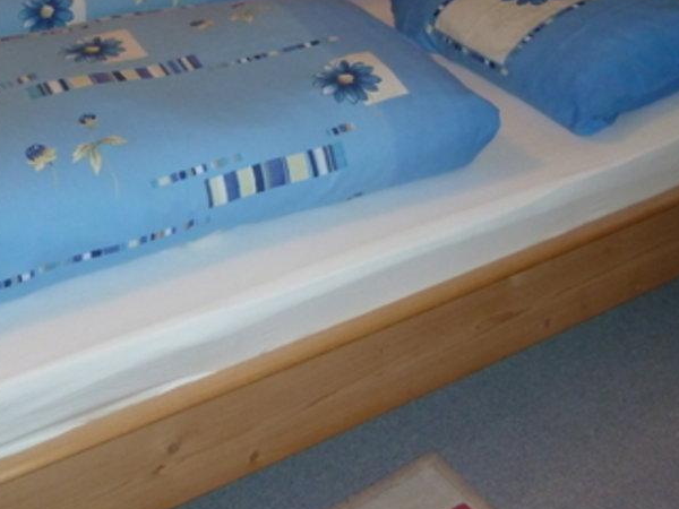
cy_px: 28
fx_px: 981
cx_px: 300
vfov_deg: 27.8
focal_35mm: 50
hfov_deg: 38.1
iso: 250
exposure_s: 1/30
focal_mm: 4.1
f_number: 3.3
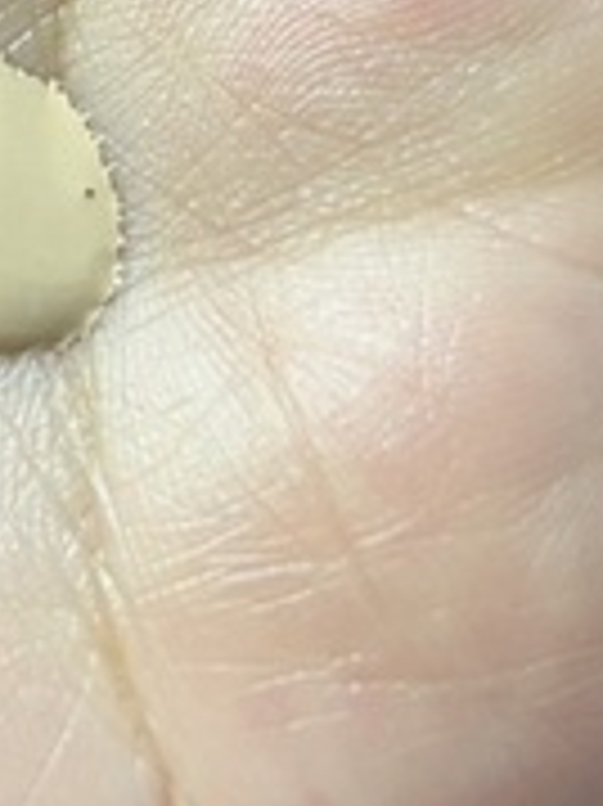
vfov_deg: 14.8
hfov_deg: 11.6
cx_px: -27
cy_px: -290
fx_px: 2930
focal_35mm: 126
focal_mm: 5.7
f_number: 1.5
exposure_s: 1/60
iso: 200
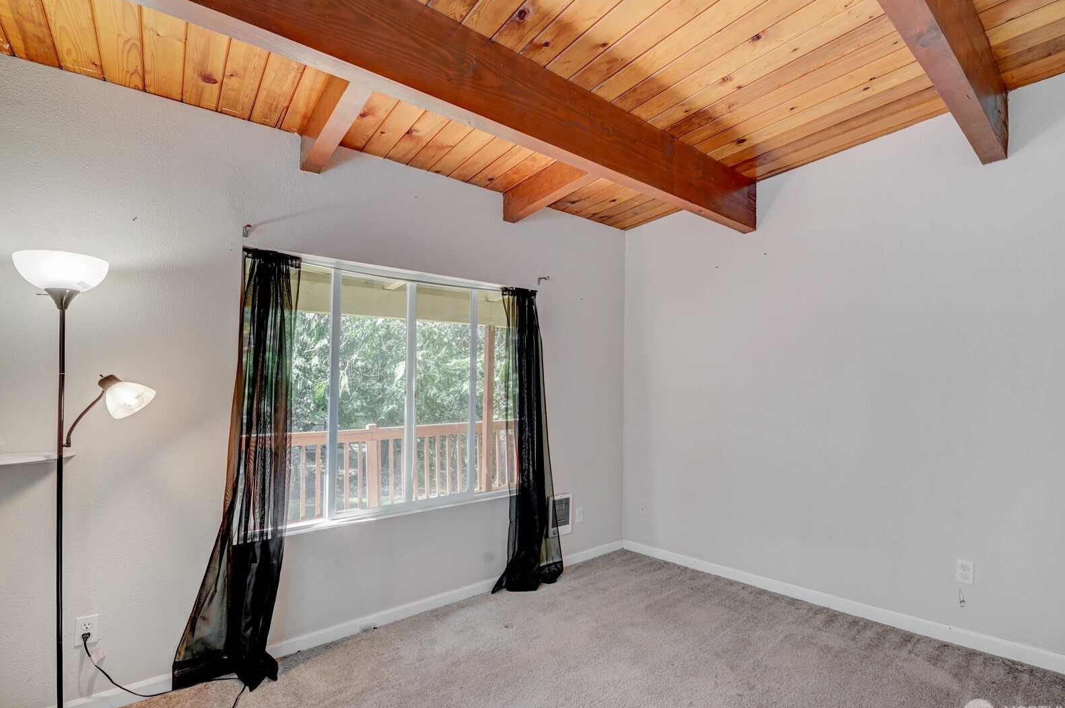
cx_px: 555
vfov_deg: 77.2
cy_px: 362
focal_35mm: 15
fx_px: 443
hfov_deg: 100.4
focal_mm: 14
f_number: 8
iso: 100
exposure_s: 1/3.33
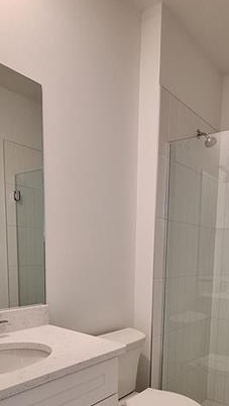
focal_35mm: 27
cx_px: 169
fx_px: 291
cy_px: 294
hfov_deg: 41.8
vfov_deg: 66.4
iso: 125
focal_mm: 1.74
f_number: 2.2
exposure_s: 1/40
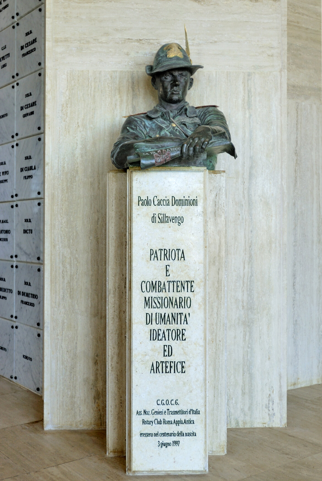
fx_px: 522
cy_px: 240
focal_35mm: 39
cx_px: 161
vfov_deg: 49.5
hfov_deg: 34.3
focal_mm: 26
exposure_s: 1/60
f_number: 2.8
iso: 100
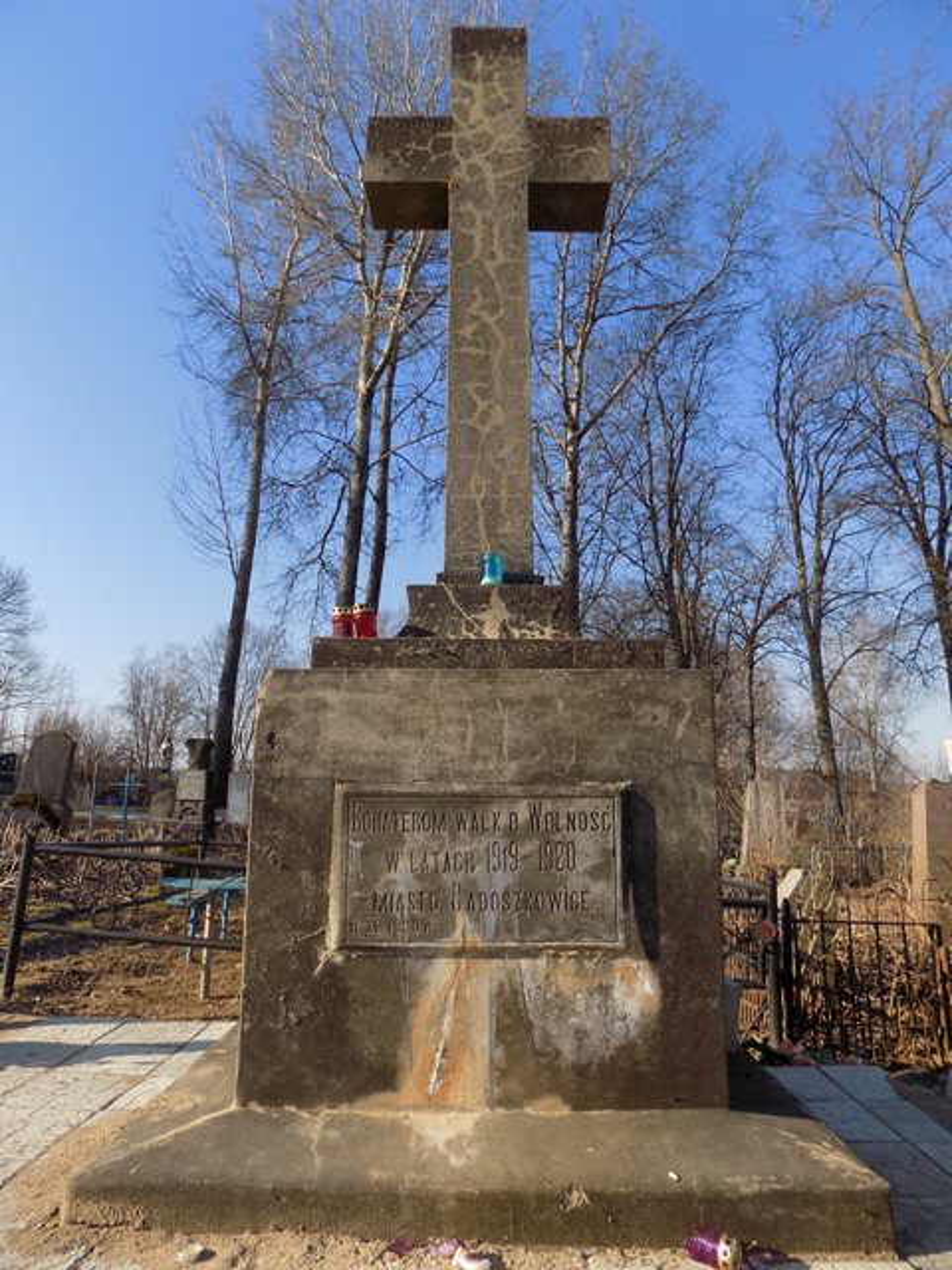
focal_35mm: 23
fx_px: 843
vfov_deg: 73.9
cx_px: 476
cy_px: 635
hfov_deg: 58.9
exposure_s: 1/640
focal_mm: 4
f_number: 3.1
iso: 80
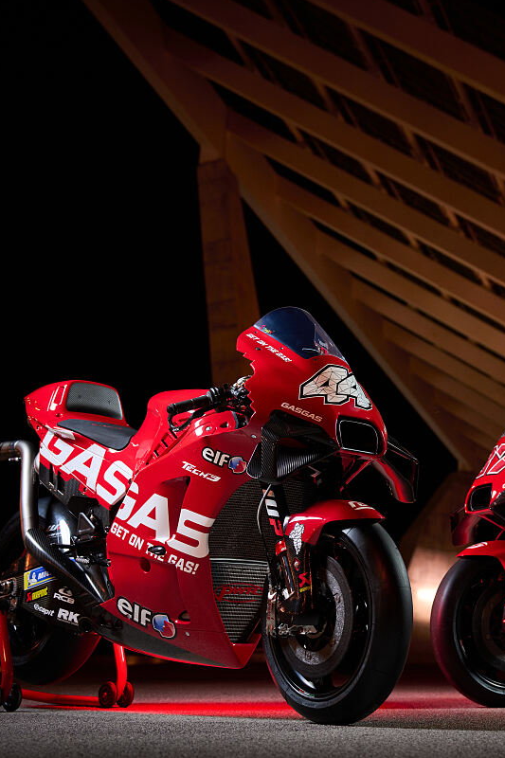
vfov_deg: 32.4
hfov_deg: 21.5
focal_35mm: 62
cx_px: 430
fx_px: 1305
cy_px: 377
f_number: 2.8
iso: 640
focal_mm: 41
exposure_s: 1/30
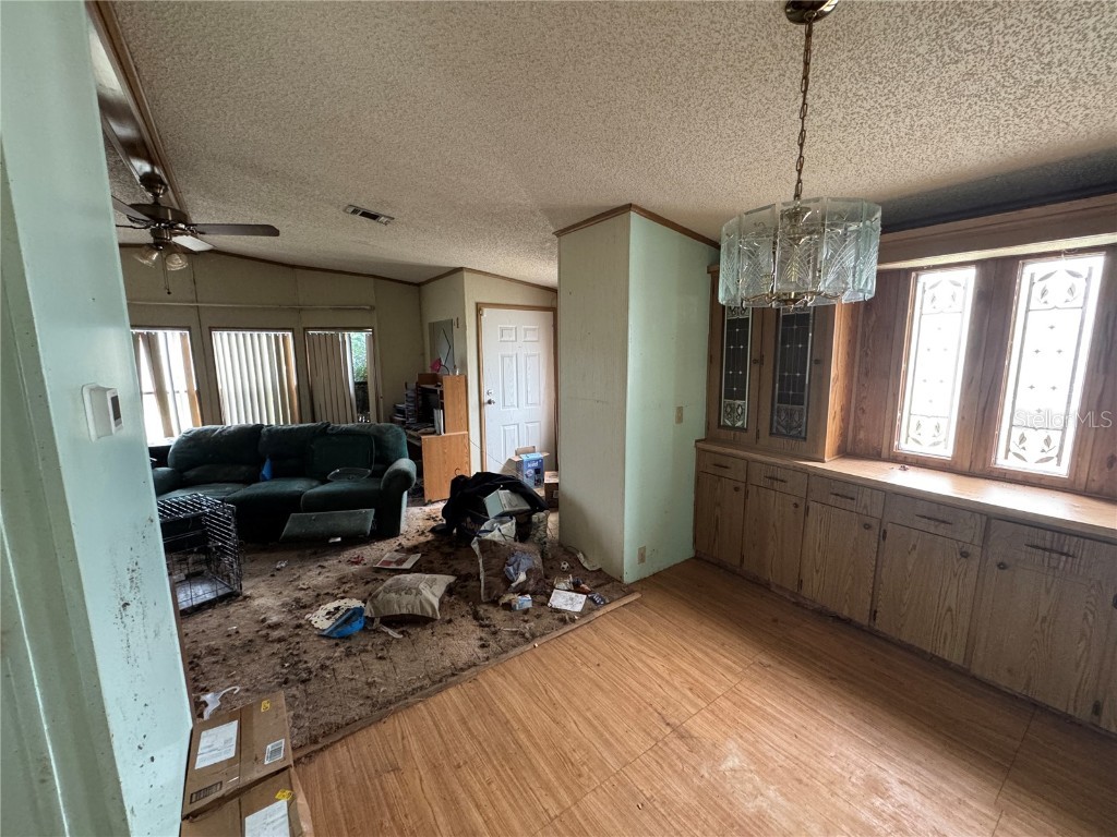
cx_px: 558
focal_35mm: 14
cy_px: 418
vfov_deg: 85.7
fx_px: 452
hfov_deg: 102.1
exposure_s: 1/60
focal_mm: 2.22
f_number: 2.2
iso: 640
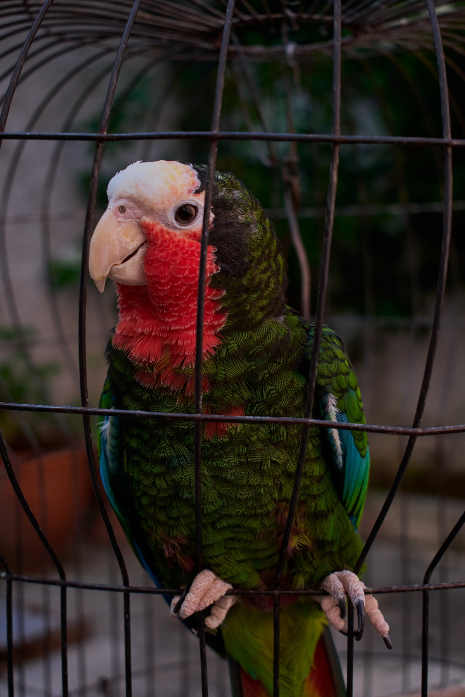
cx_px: 232
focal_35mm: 52
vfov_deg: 37.9
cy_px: 348
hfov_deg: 25.8
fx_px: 1017
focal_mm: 35
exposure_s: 1/1000
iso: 400
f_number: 4.5
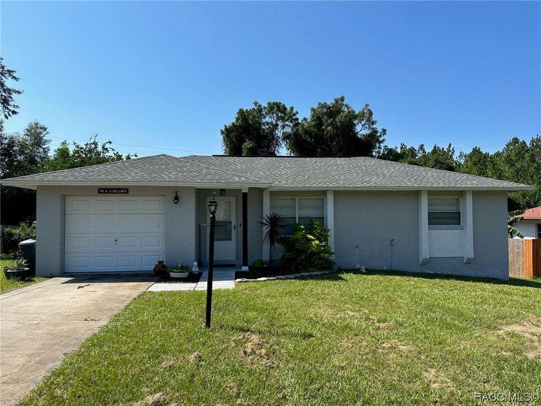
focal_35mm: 24
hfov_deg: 71.6
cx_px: 270
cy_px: 203
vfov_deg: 56.8
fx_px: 375
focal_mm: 6.86
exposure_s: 1/4184
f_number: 1.78
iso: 80
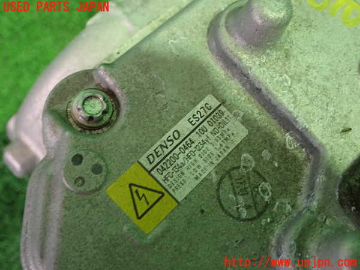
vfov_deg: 30.9
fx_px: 489
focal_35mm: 47
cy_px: 135
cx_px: 180
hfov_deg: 40.4
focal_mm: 8.4
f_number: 3.1
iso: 800
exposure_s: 1/25
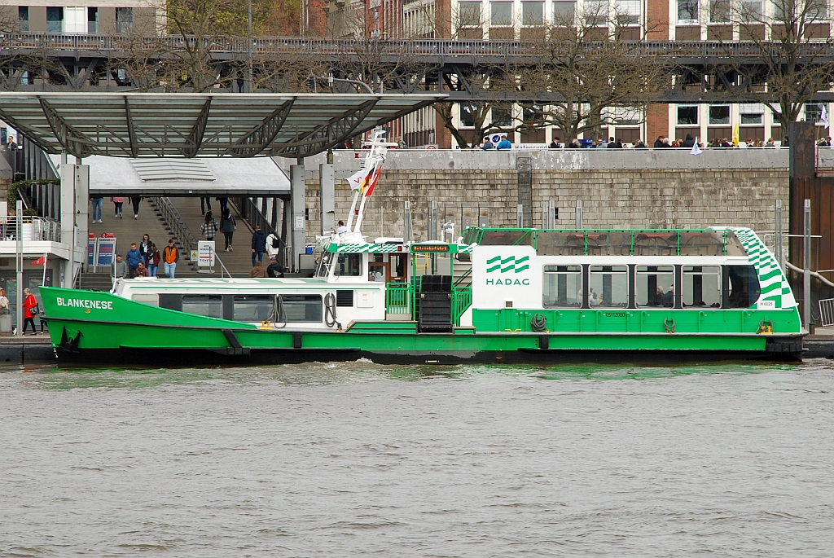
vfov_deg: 6.8
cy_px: 279
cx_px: 417
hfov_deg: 10.1
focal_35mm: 202
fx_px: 4696
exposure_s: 1/250
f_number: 10
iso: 200
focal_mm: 135
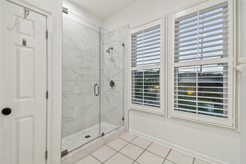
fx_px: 102
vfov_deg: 77.3
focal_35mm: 15
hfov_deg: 100.4
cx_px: 123
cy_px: 82
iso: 100
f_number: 7.1
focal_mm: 10
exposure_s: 1/5
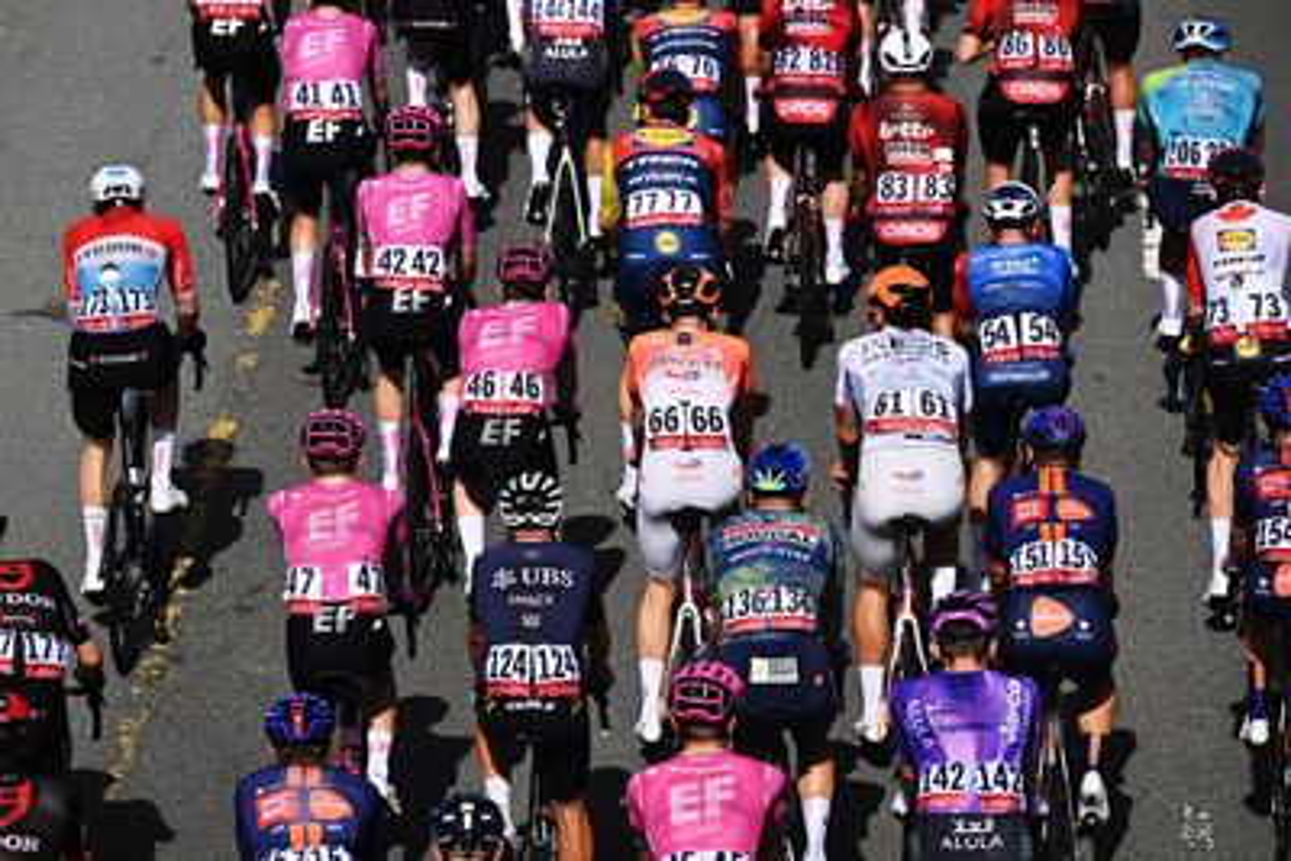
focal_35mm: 200
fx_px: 7174
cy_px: 430
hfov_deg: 10.3
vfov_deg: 6.9
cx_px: 646
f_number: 4.5
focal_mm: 200
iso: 250
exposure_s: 1/4000
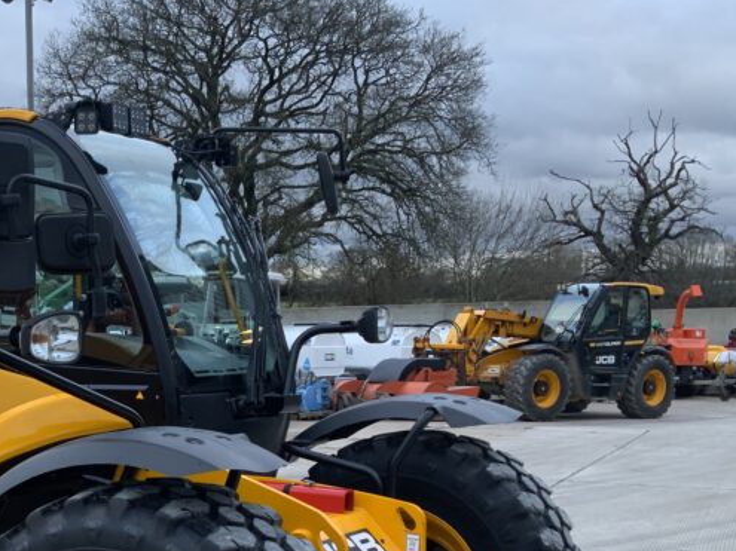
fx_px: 1275
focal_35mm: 60
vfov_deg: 23.8
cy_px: 495
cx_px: 94
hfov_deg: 30.9
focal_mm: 3
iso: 32
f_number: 1.8
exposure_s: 1/122
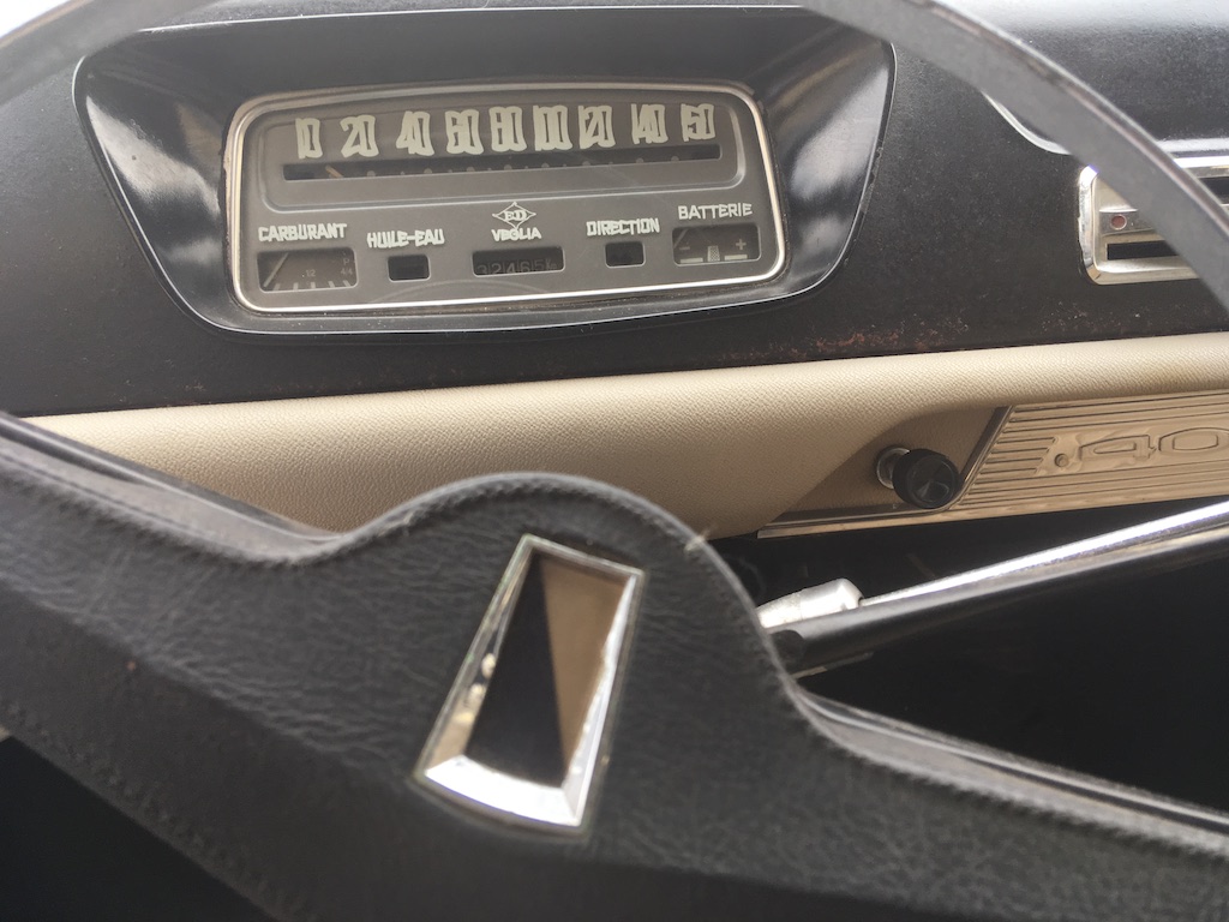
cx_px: 614
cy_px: 461
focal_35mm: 29
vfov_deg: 48.2
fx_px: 1030
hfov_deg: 61.7
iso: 32
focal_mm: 4.15
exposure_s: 1/50
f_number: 2.2
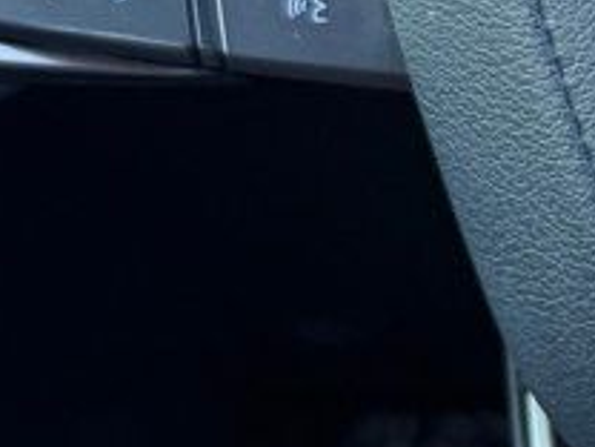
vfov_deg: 12.5
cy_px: 80
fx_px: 2028
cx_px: 978
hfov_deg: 15.0
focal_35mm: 118
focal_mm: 6.76
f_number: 1.78
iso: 200
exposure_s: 1/80
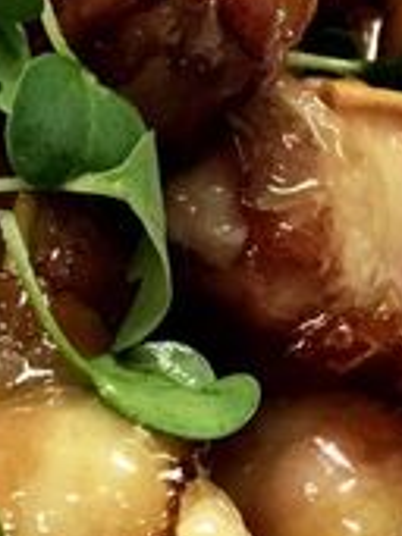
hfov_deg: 11.3
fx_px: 2015
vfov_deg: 13.8
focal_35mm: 130
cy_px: 909
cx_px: 16
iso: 125
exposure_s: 1/30
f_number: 2.2
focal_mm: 4.15
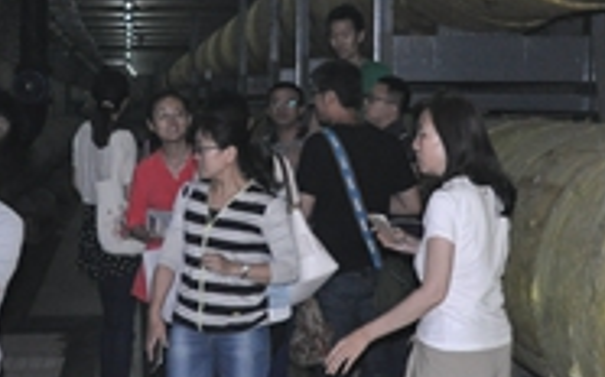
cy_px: 98
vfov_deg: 10.5
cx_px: 270
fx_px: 2043
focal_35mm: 124
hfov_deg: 16.8
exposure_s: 1/60
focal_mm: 21
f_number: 3.8
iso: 800
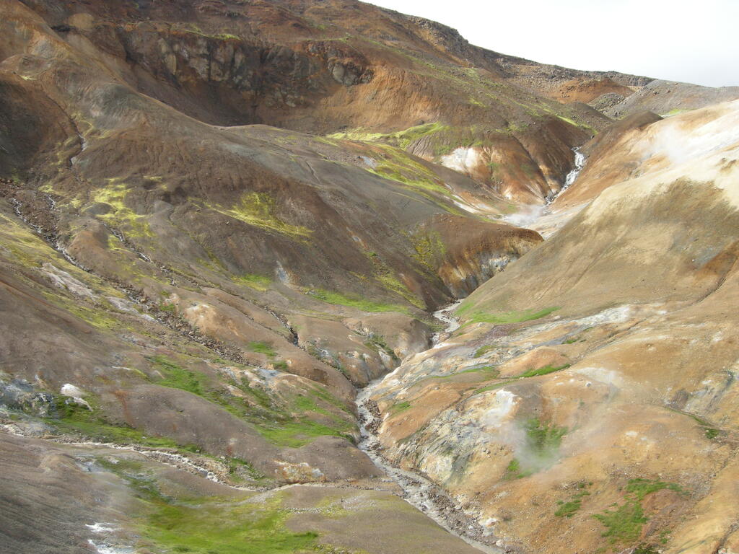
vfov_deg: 40.7
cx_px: 370
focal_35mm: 35
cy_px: 277
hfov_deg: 52.6
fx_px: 747
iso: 100
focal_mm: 7.5
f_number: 4.3
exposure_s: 1/182
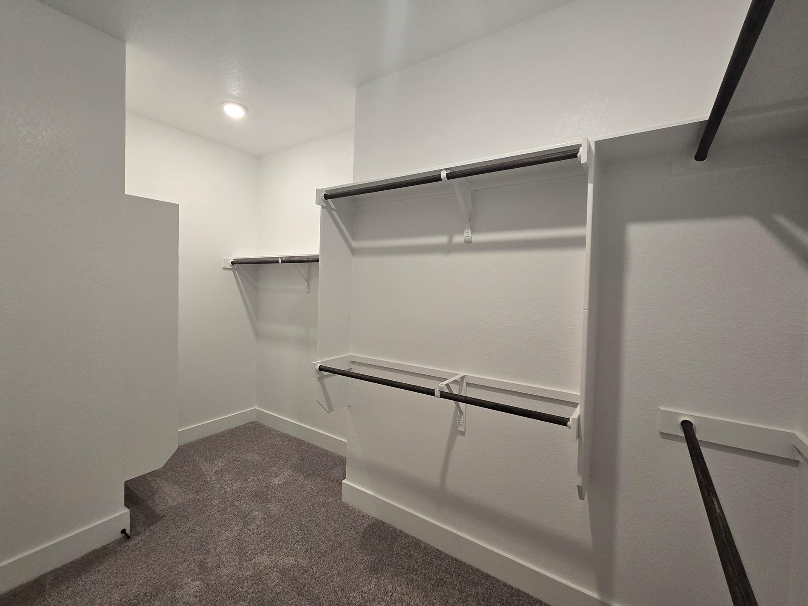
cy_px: 300
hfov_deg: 102.1
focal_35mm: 14
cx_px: 396
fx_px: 327
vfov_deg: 85.7
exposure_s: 1/60
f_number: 2.2
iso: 200
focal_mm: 2.2
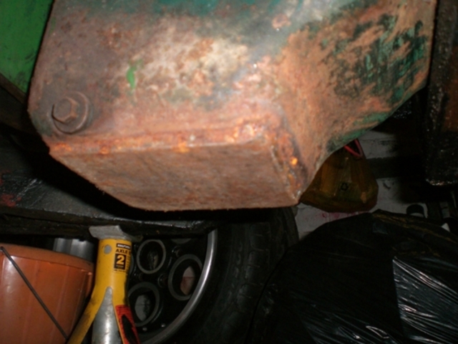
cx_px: 229
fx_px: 503
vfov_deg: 37.7
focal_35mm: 38
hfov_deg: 49.0
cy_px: 172
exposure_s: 1/60
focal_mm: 6.3
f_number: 3.1
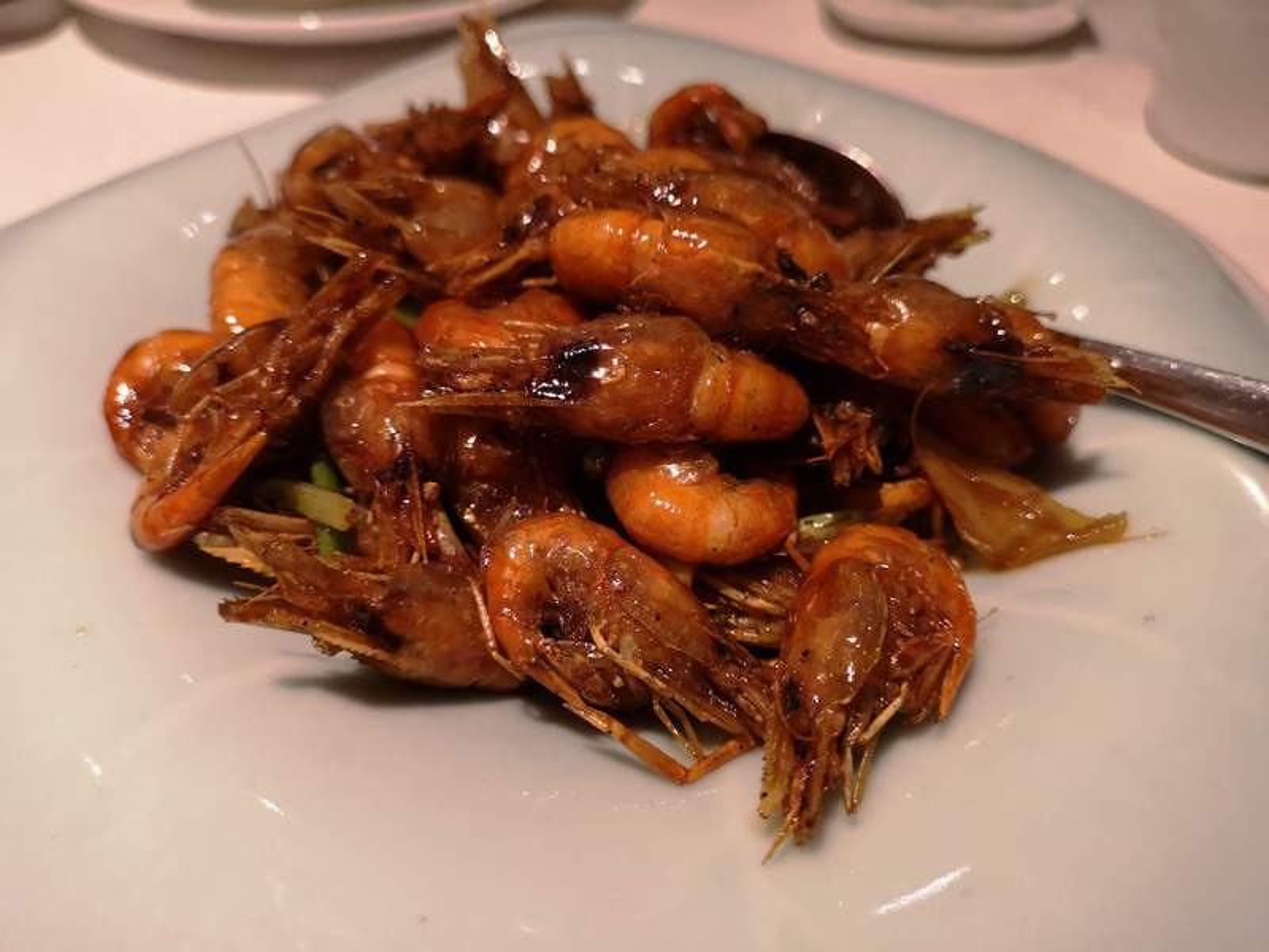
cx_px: 634
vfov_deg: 51.4
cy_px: 476
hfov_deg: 65.3
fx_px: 990
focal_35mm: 27
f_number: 1.8
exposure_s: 1/100
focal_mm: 3.95
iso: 640
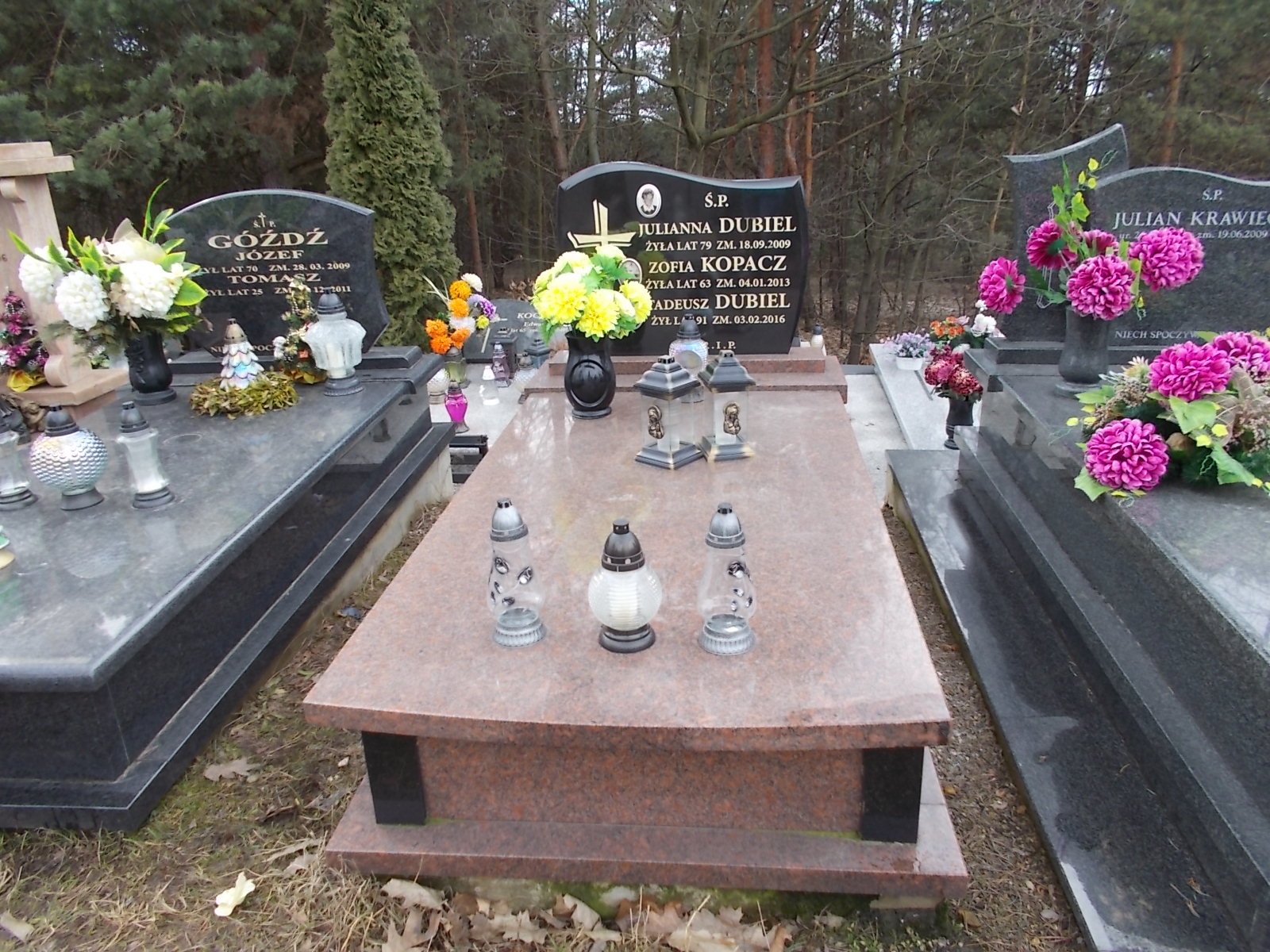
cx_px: 635
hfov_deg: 67.3
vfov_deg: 53.1
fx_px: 954
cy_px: 476
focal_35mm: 26
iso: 80
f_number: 3.2
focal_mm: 4.6
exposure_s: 1/125
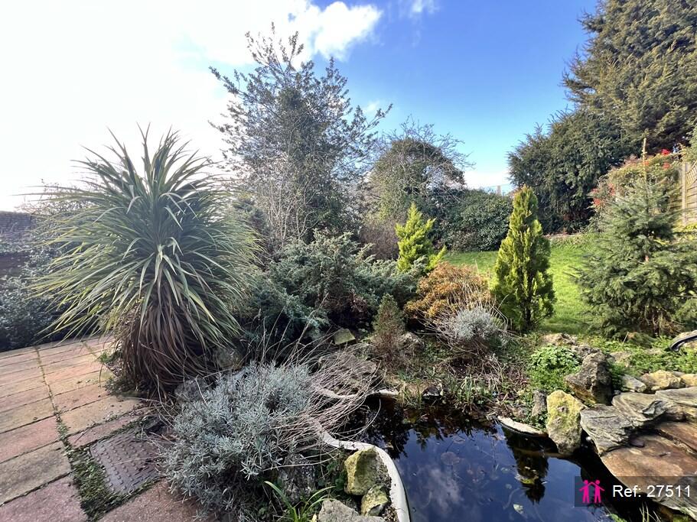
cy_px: 261
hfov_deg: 106.2
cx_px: 348
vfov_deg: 89.9
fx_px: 262
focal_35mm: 13
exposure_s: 1/99
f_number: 1.8
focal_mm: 1.57
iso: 40
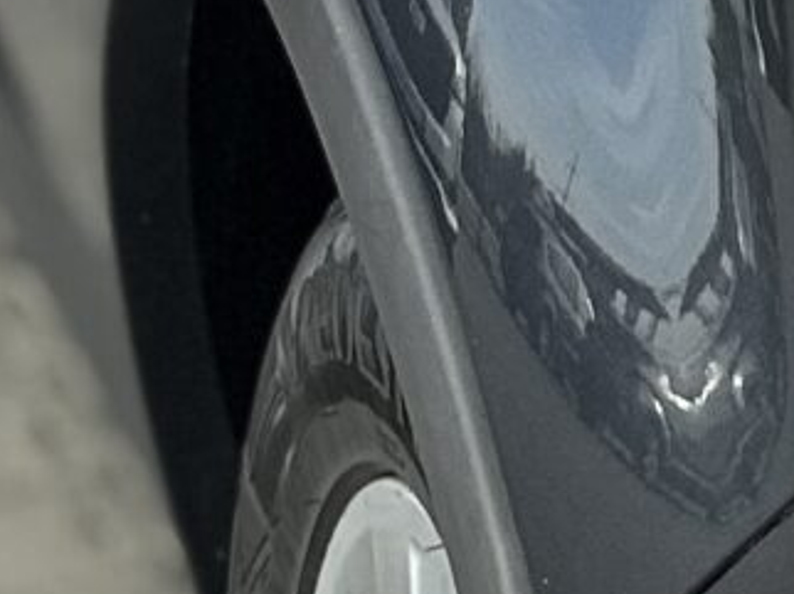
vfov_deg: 7.1
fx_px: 4378
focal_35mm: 191
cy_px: -1065
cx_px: 3132
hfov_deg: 7.5
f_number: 1.78
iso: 80
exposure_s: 1/2967
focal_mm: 6.86
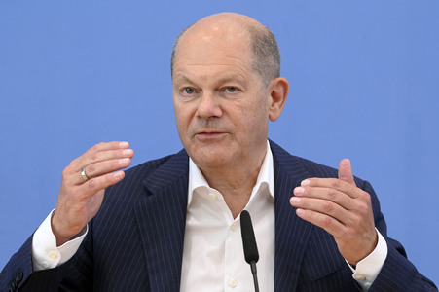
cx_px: 220
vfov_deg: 10.1
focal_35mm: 135
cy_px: 146
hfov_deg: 15.2
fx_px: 1645
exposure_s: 1/800
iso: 4000
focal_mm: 135
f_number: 6.3
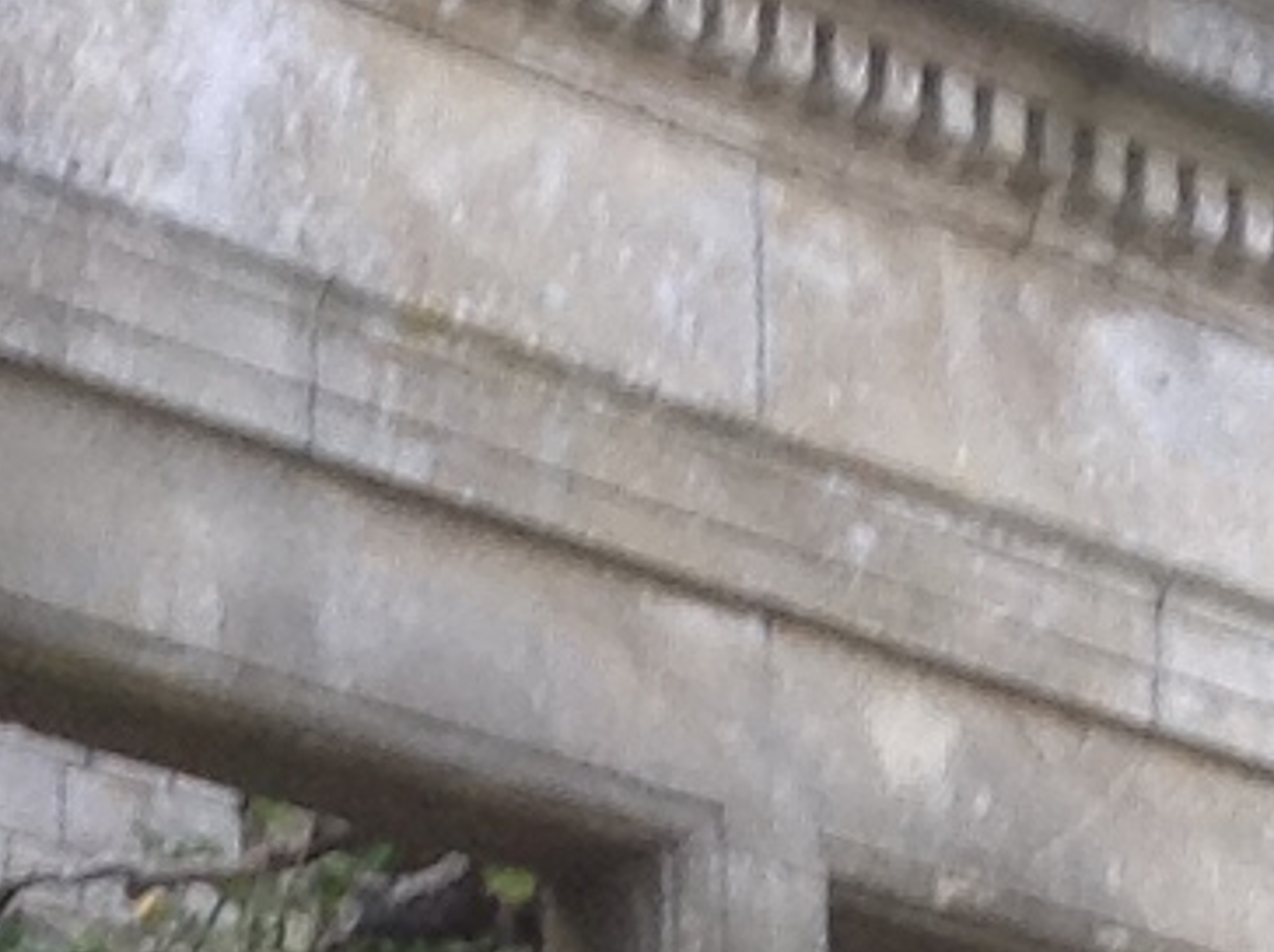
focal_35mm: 235
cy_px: 2978
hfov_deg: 8.2
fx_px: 8637
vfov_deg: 5.8
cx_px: 2156
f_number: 2.4
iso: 32
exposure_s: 1/30
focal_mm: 3.3
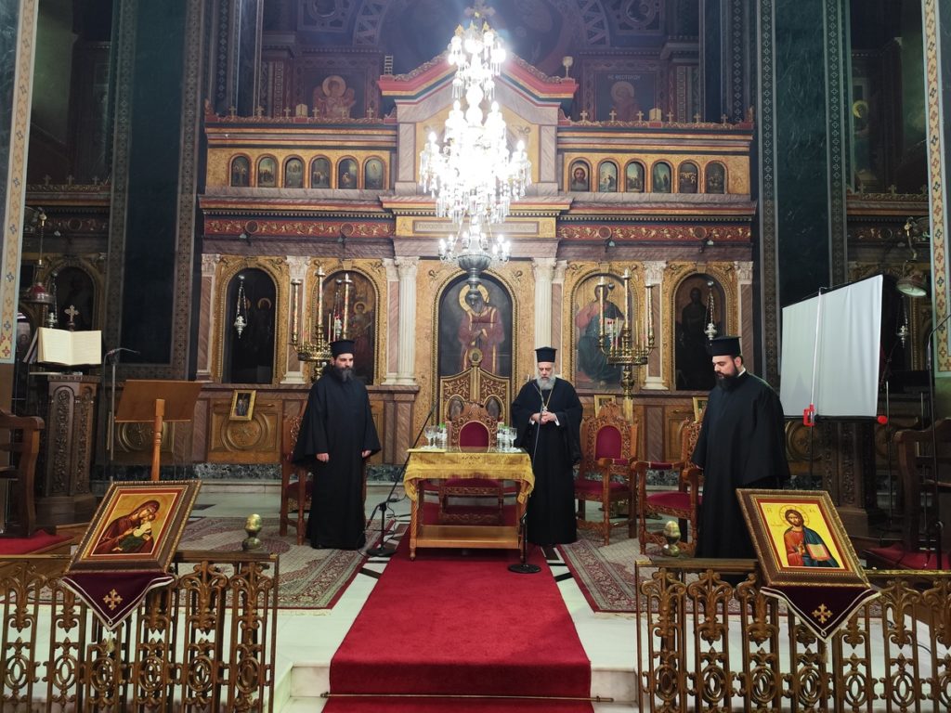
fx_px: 632
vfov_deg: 58.9
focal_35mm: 23
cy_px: 356
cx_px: 476
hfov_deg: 73.9
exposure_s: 1/40
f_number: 1.65
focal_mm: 6.14
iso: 400
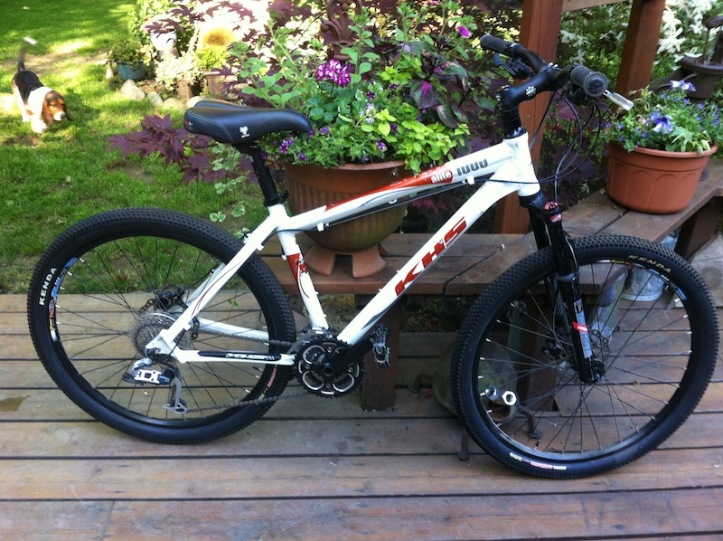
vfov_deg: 40.6
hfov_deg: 52.7
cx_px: 362
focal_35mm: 35
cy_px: 270
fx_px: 730
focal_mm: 3.85
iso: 80
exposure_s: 1/17
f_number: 2.8
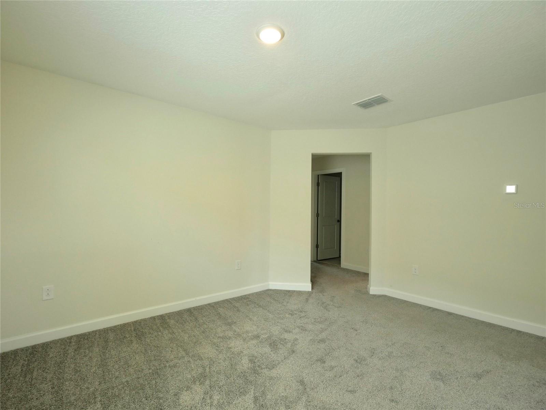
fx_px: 252
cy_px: 205
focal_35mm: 16
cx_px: 273
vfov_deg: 78.1
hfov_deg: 94.5
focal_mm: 8
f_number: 4.5
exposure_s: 1/50
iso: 400
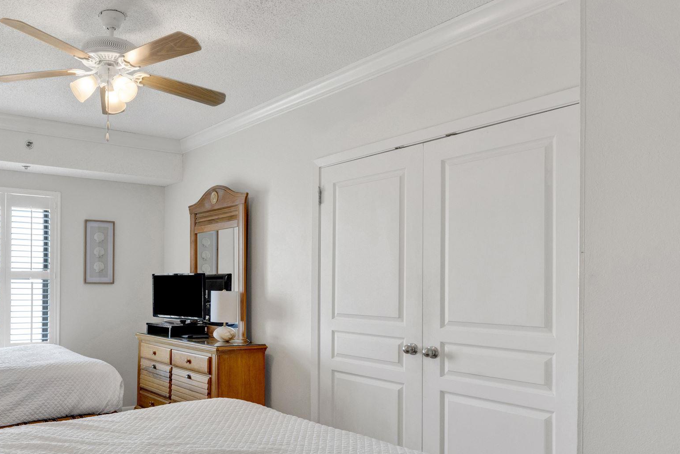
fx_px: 529
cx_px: 166
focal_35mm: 28
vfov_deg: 46.1
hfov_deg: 61.6
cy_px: 280
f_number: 11
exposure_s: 1/25
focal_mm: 14
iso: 400
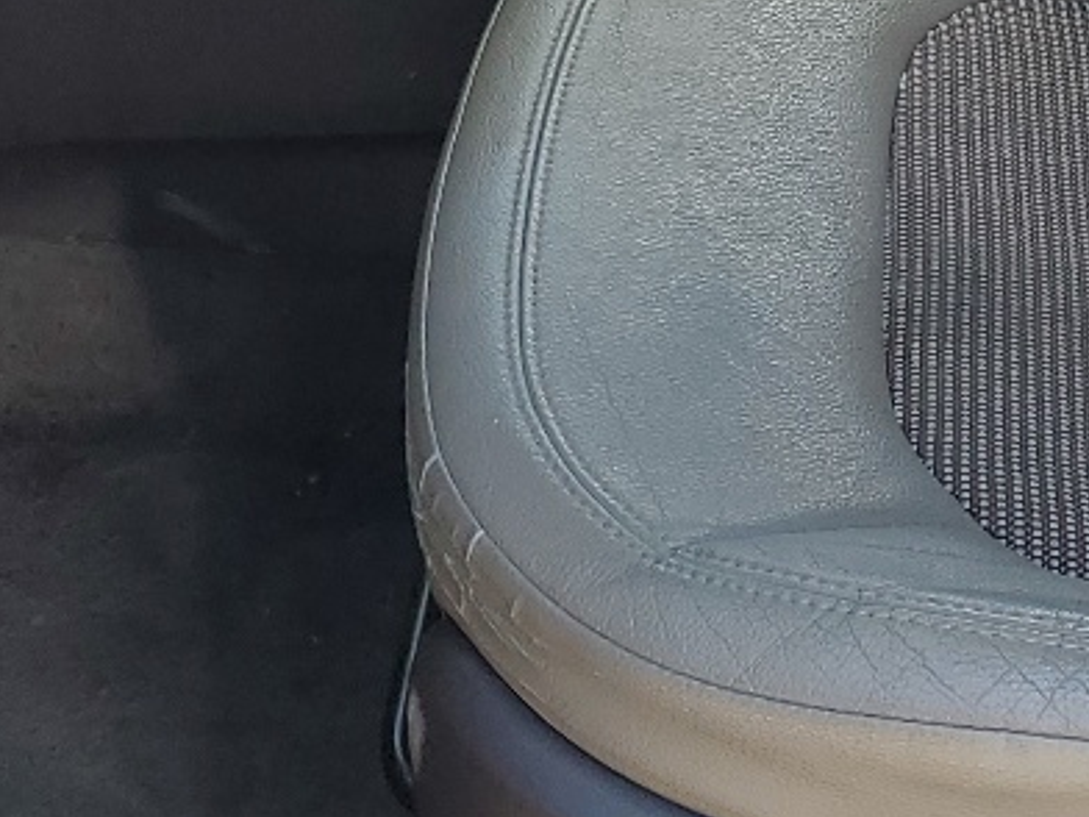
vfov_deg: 13.4
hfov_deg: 18.3
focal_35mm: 106
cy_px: -303
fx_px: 3335
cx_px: 922
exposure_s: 1/476
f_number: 1.5
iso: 50
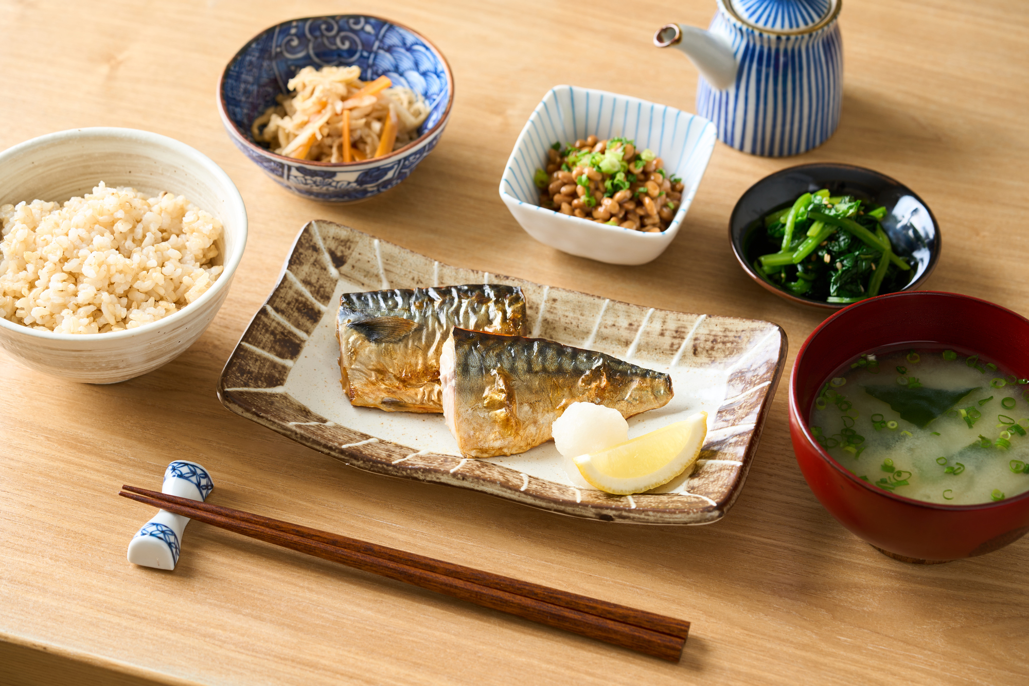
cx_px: 514
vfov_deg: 15.2
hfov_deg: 22.6
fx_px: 2572
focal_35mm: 90
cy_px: 343
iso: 100
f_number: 5.6
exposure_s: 1/125
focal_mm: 90
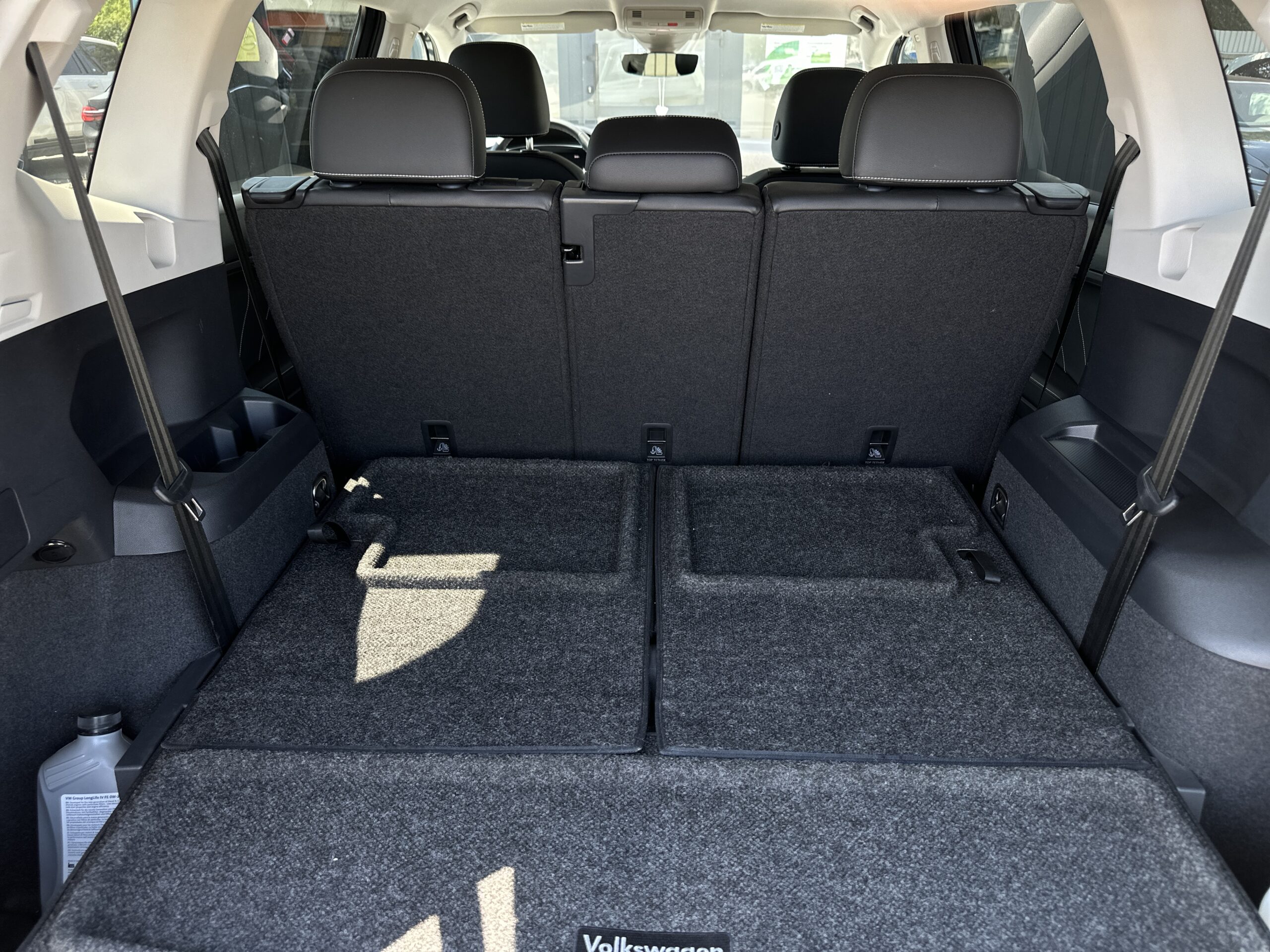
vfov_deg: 56.8
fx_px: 881
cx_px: 635
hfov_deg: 71.6
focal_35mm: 24
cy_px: 476
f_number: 1.78
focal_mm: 6.86
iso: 64
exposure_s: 1/121
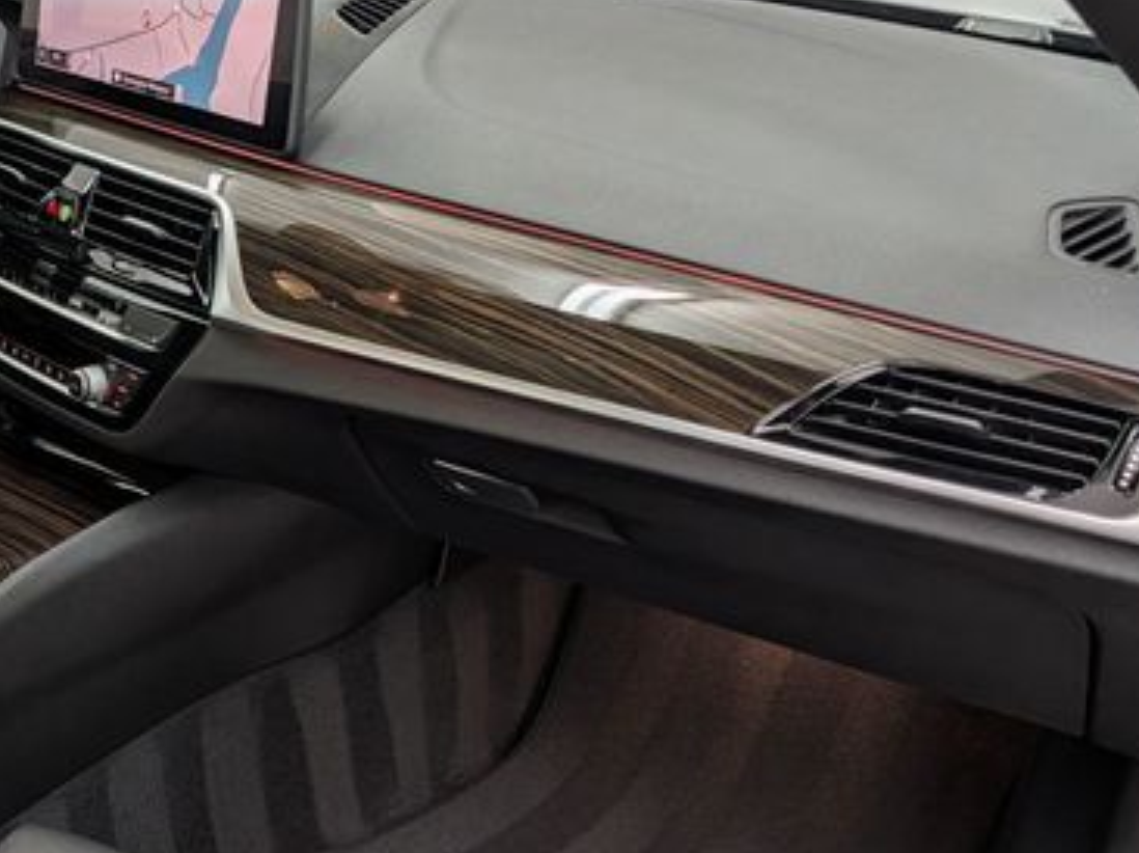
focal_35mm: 42
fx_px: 1381
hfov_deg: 42.9
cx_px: 240
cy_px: 433
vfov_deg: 34.3
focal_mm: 6.9
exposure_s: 1/120
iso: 35
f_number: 1.68
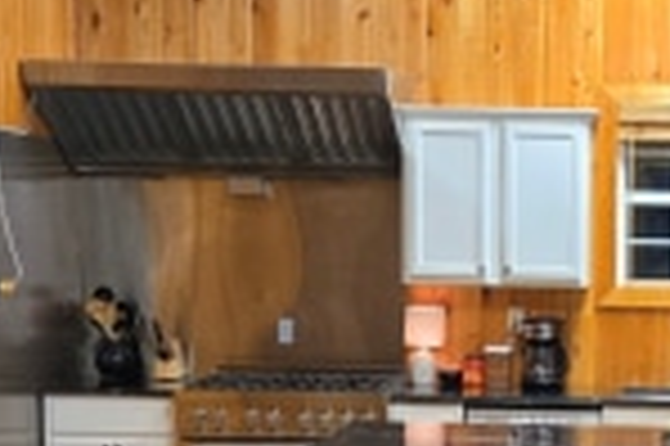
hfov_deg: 19.4
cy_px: 396
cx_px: 639
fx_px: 1915
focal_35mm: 103
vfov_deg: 13.2
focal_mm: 5.4
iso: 250
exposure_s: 1/120
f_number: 1.8
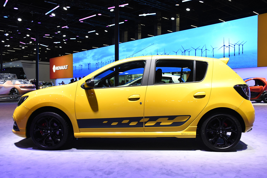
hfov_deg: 57.2
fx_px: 245
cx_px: 134
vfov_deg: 40.0
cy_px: 89
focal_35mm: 33
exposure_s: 1/200
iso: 2000
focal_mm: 22
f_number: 7.1
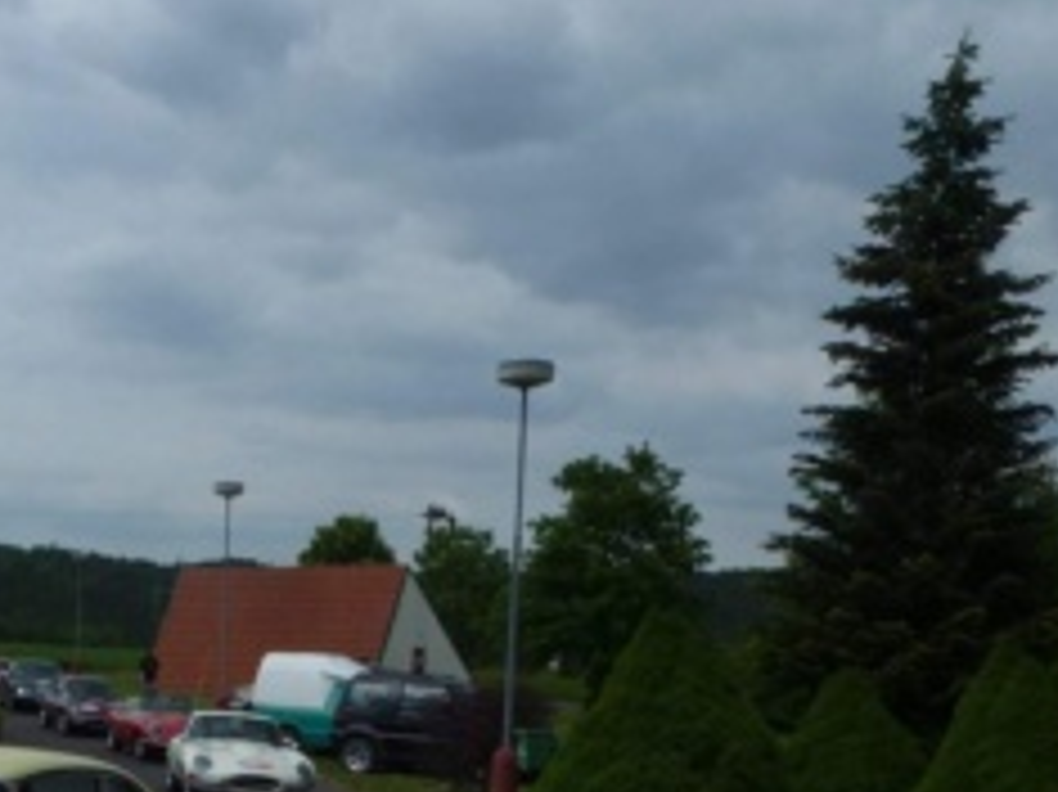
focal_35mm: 51
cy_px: 835
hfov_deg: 35.0
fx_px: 1558
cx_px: 72
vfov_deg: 26.6
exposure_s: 1/1300
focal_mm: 4.3
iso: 100
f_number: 4
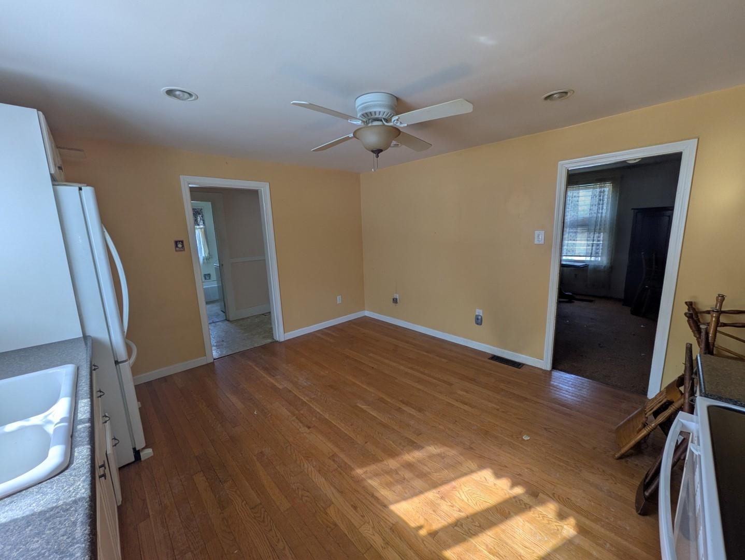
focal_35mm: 14
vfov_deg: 85.7
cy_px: 280
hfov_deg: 102.0
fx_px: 301
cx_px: 372
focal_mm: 1.83
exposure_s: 1/158
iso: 49
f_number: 2.2
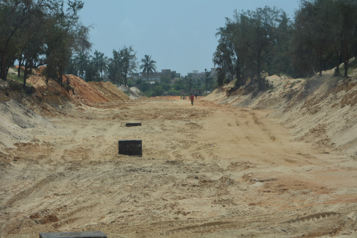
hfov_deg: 13.4
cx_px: 178
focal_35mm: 153
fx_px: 1518
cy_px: 119
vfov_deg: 9.0
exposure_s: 1/200
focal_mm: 102
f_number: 7.1
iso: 200
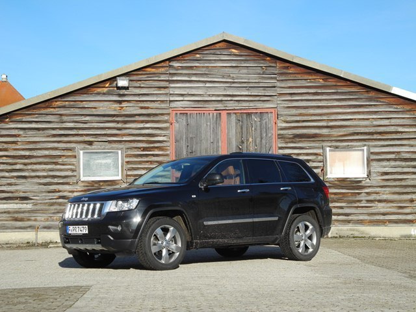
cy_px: 156
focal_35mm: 76
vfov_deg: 19.4
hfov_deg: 25.7
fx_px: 913
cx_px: 208
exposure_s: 1/817
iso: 100
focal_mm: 16.3
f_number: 4
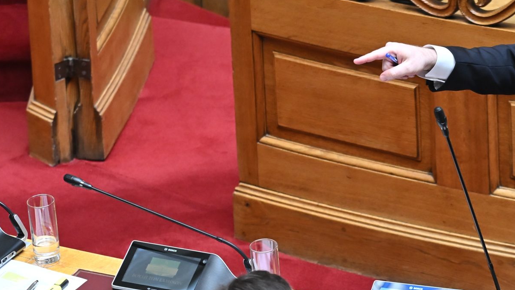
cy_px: 76
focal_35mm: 403
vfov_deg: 3.0
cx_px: 388
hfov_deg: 5.4
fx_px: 5504
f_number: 5.6
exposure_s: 1/250
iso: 2800
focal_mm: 180
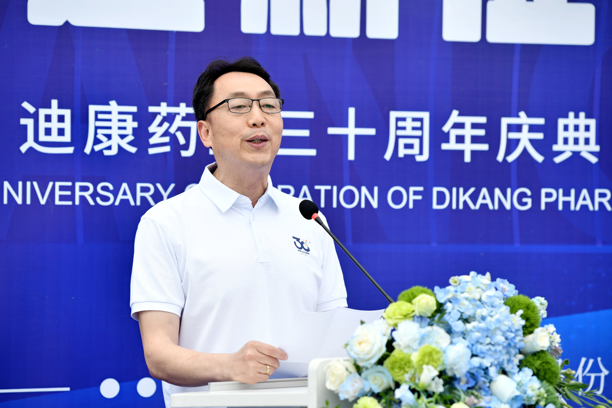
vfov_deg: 10.2
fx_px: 2295
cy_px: 204
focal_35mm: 135
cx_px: 306
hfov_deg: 15.2
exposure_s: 1/250
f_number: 5
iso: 100
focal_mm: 135
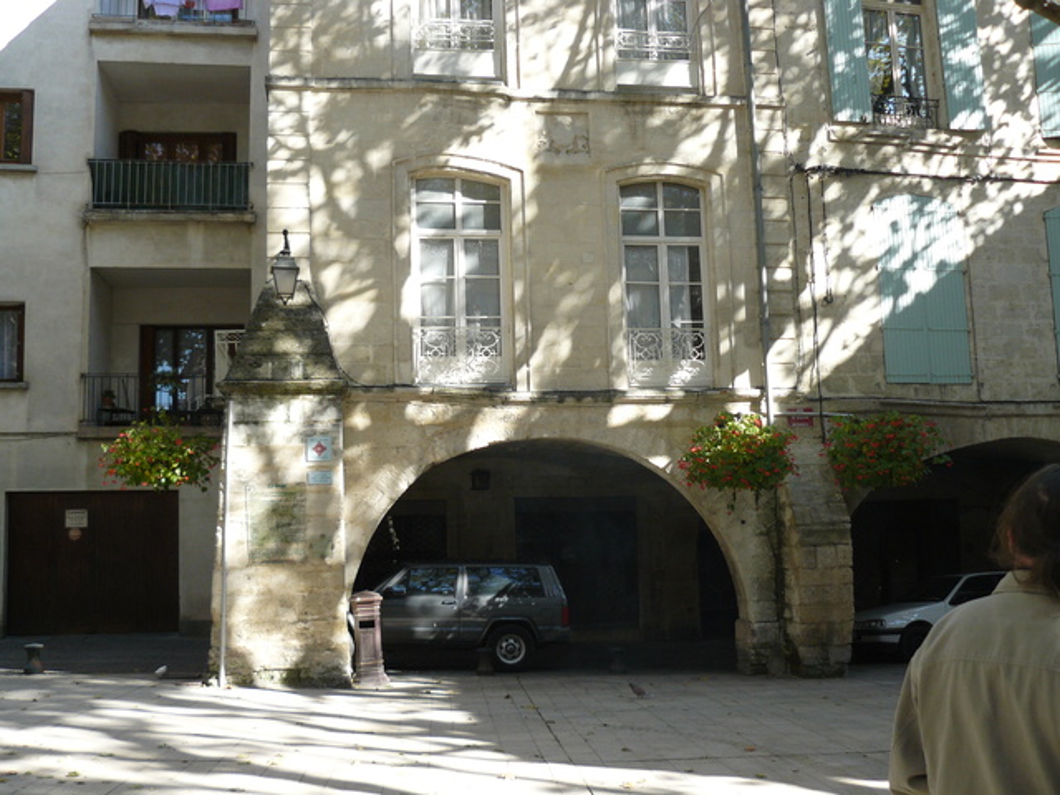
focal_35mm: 36
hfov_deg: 51.4
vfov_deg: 39.7
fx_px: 1102
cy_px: 398
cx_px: 530
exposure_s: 1/250
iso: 100
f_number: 2.8
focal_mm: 6
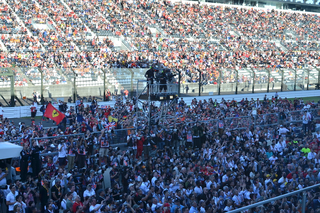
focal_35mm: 52
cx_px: 160
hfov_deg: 37.9
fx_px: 467
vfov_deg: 25.8
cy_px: 106
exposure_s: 1/160
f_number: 11
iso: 400
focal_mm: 35
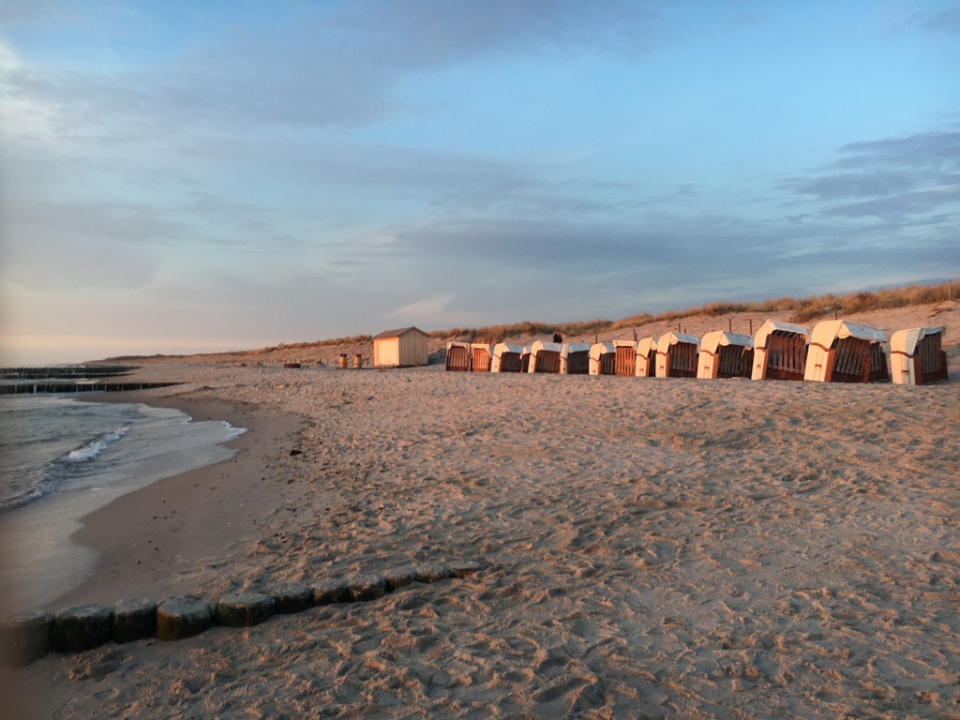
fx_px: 804
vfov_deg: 48.2
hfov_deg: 61.7
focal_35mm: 29
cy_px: 360
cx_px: 480
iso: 25
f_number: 2.2
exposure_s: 1/172
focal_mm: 4.15
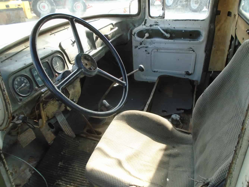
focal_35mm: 26
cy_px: 94
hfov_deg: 67.3
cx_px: 124
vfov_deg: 53.1
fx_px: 187
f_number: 3.2
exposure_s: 1/250
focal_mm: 4.6
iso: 250
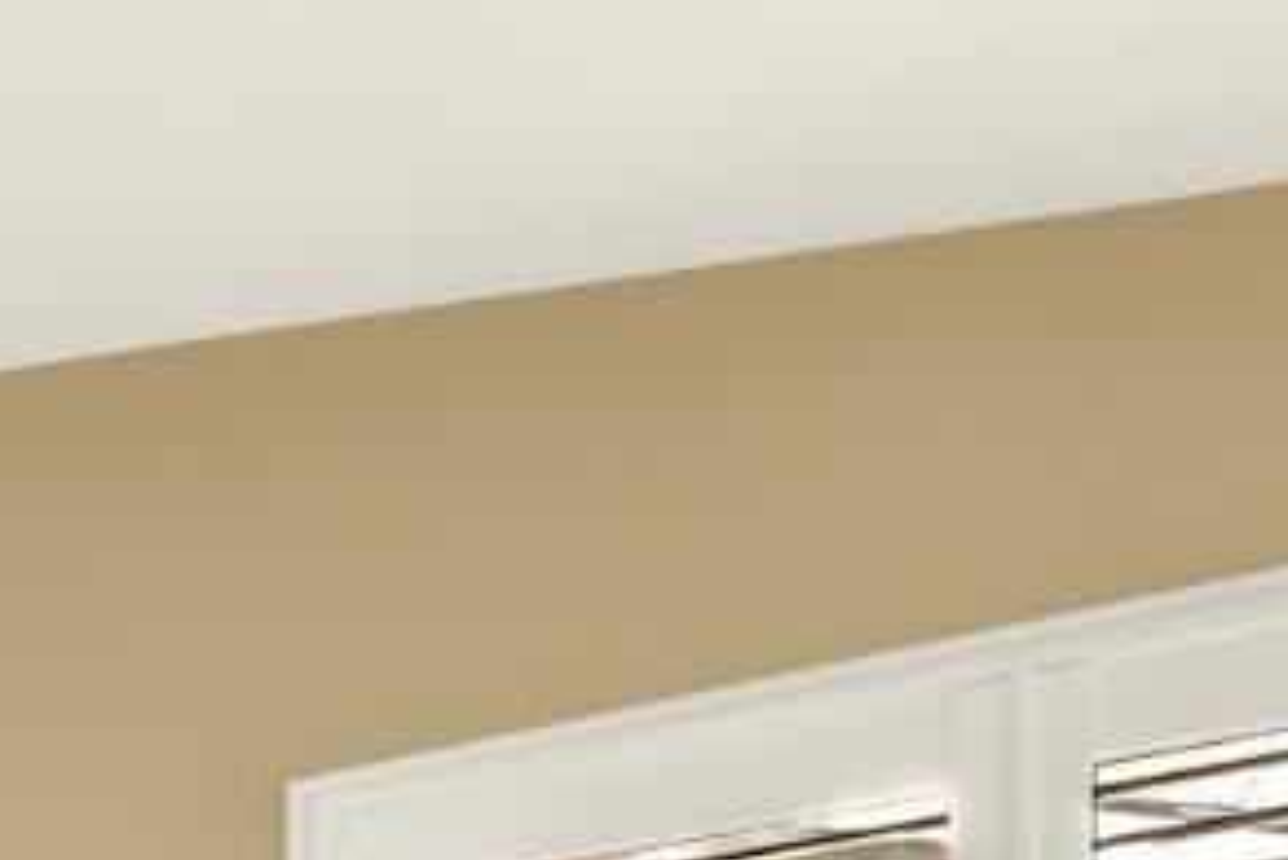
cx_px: -1504
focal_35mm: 72
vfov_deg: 15.0
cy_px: 1773
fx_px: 2577
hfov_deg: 17.0
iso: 100
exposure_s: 1/4
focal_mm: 14
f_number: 14
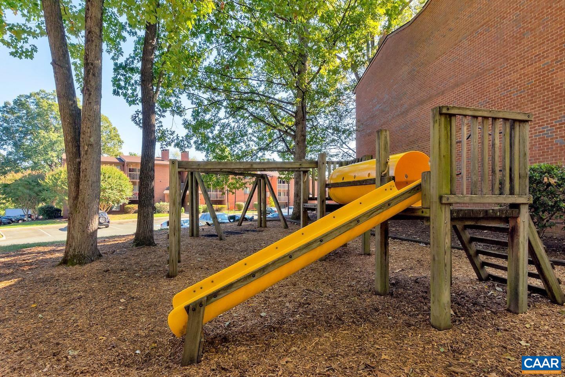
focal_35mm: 17
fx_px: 271
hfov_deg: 92.4
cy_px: 188
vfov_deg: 69.7
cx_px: 282
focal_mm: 11.5
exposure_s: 1/320
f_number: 8
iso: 800
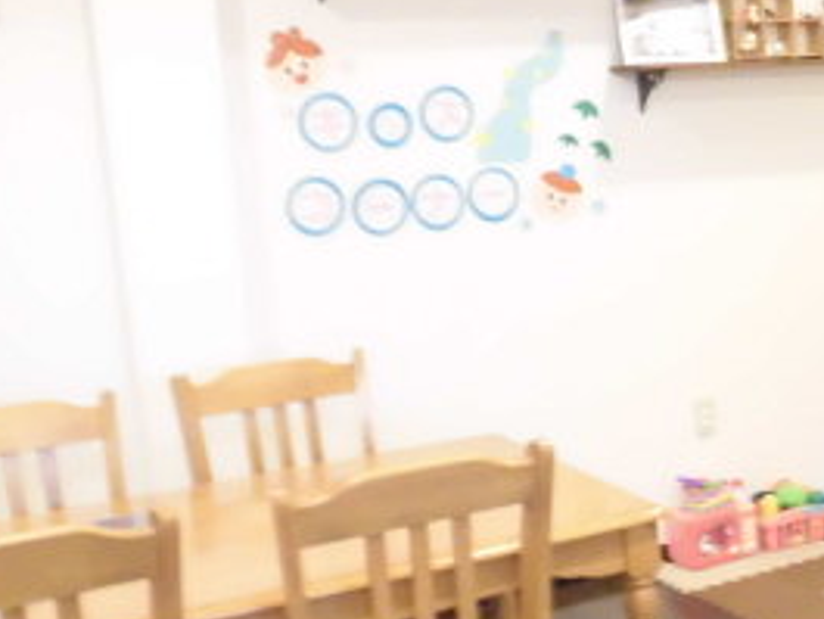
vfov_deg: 25.2
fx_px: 1381
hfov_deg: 30.5
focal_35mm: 58
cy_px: 333
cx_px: 852
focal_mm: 4.3
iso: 800
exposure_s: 1/8
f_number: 3.1
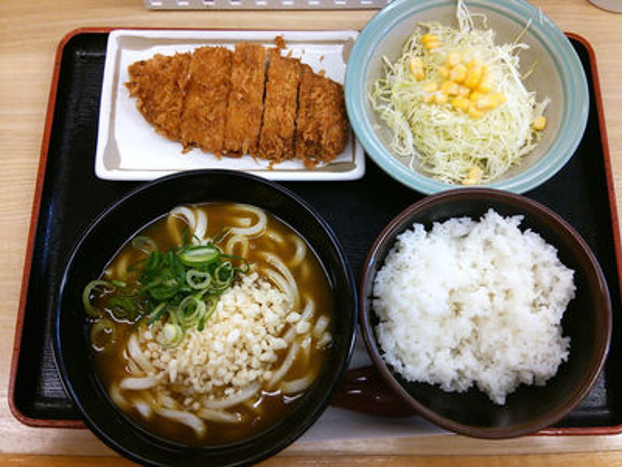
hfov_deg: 60.0
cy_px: 234
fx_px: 539
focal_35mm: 30
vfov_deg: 46.8
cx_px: 311
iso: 64
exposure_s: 1/59
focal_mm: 4.06
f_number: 1.94
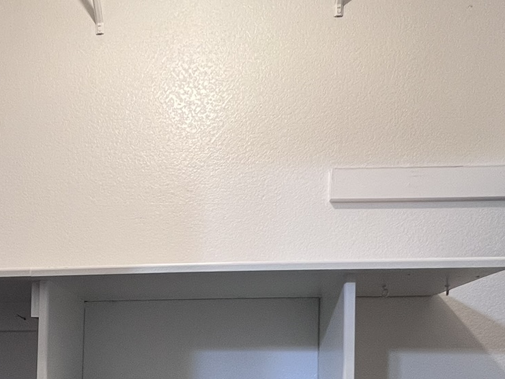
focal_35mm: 36
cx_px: 145
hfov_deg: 49.9
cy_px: 391
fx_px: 525
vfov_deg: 35.4
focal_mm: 1.57
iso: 250
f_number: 1.8
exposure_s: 1/120
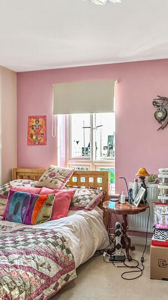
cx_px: 151
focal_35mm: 29
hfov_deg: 37.5
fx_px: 230
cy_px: 184
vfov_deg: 65.3
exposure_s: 1/100
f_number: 2.2
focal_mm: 2.22
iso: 125
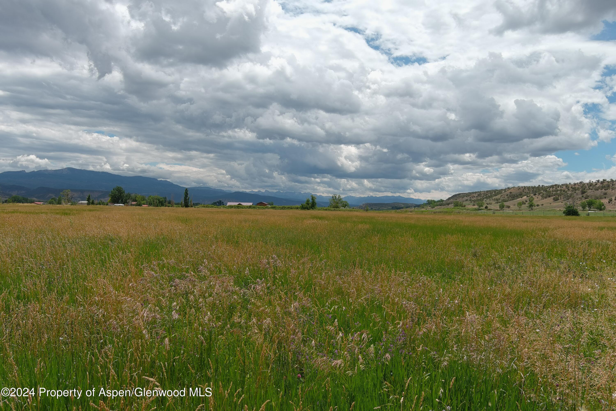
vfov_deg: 45.0
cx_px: 308
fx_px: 496
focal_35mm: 29
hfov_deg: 63.7
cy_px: 206
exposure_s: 1/2000
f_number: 2.8
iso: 100
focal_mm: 10.57
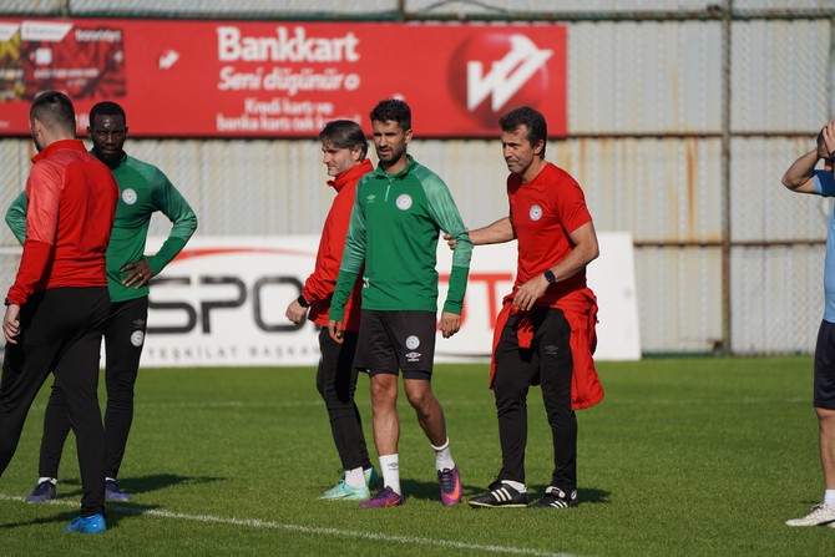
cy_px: 278
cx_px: 418
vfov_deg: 3.4
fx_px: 9279
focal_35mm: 400
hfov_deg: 5.2
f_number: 5.6
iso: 100
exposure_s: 1/1000
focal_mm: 400
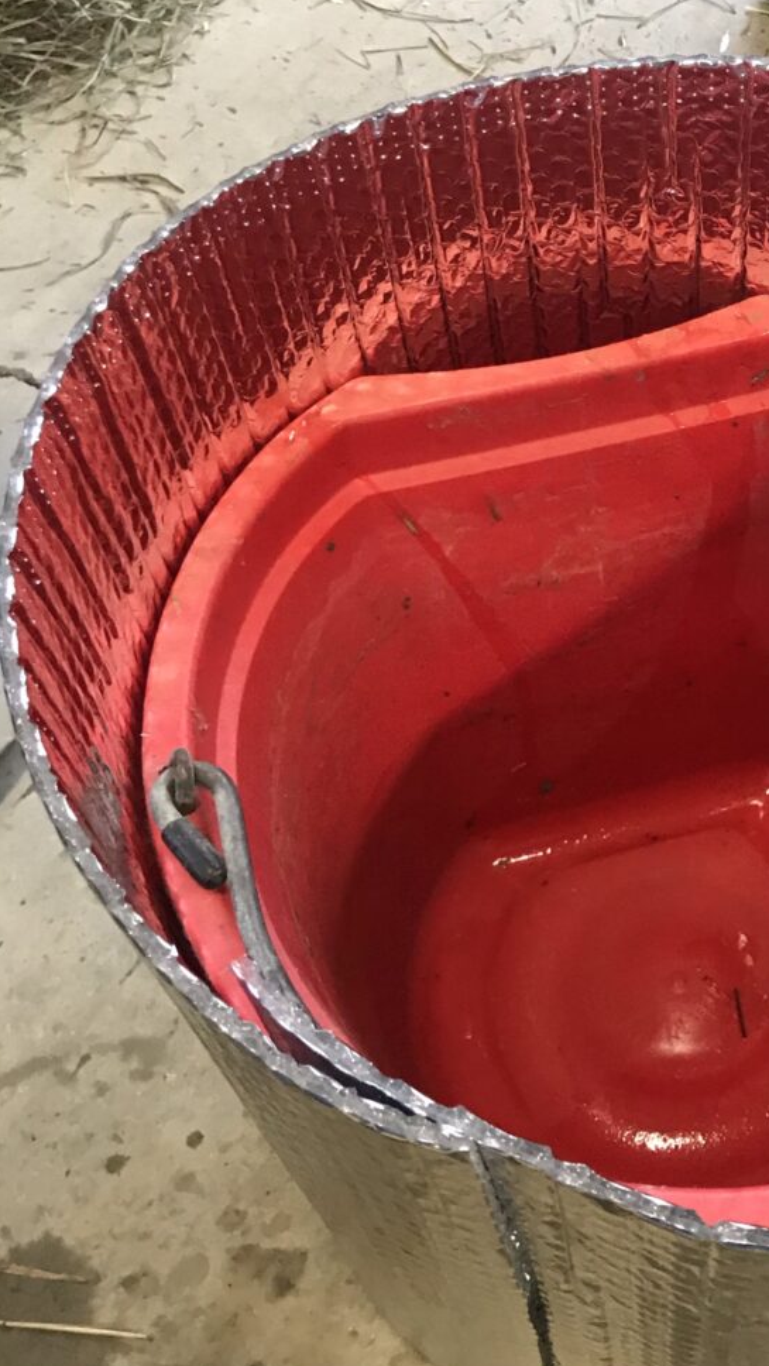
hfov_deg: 27.4
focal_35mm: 42
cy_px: 655
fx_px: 1521
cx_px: 679
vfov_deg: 48.3
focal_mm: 3.99
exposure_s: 1/12
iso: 100
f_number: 1.8
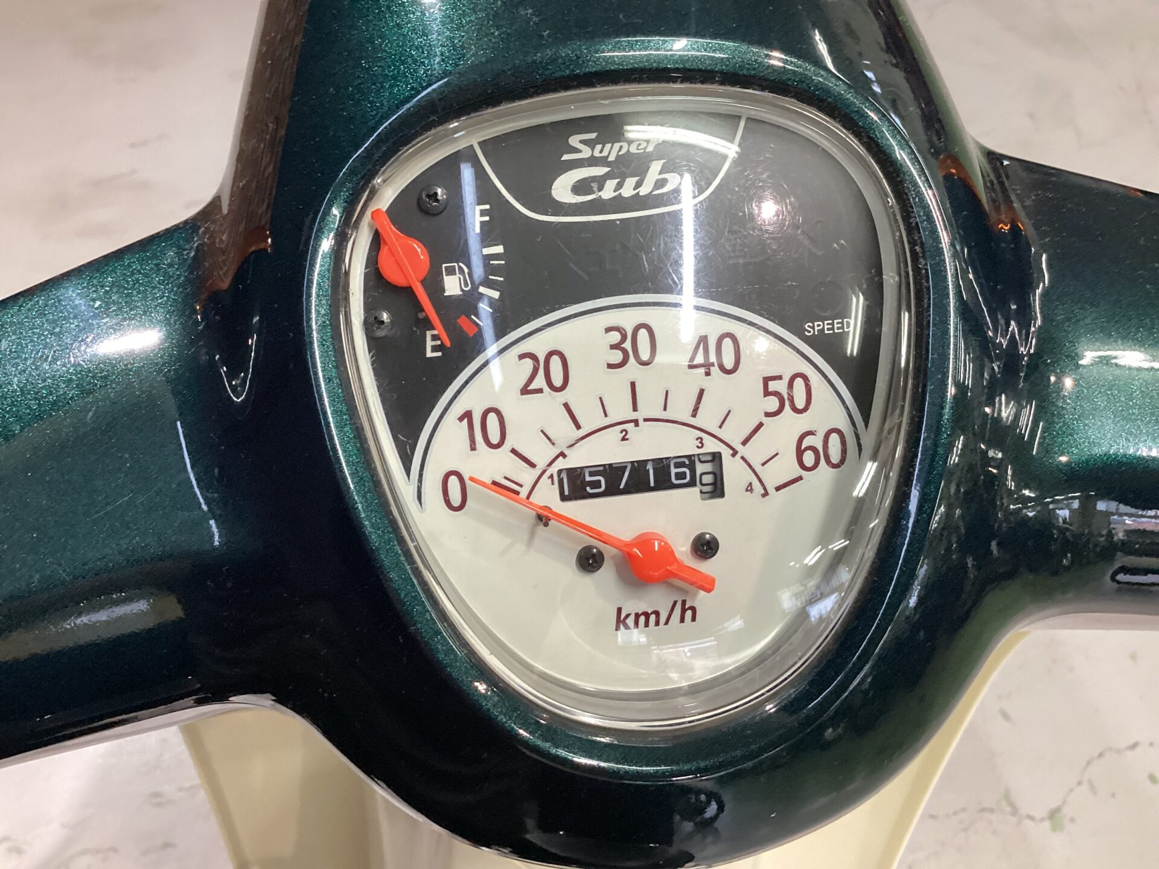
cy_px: 434
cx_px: 580
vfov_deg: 45.4
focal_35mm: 31
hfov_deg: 58.4
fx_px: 1038
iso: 250
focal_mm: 3.3
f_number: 2.4
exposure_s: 1/60
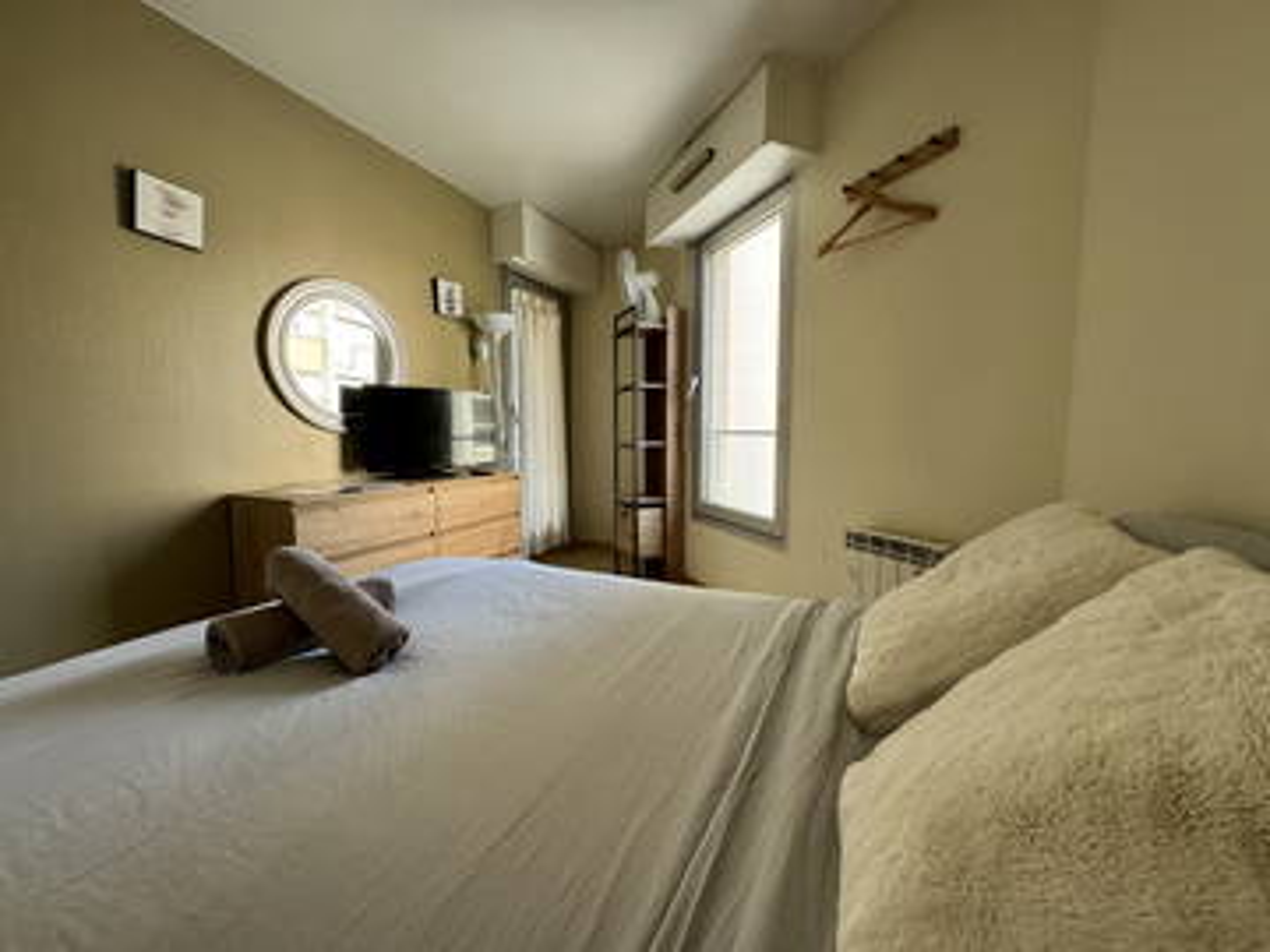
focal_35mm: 14
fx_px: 514
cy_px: 476
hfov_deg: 102.1
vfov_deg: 85.7
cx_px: 635
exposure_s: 1/99
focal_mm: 2.22
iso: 80
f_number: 2.2
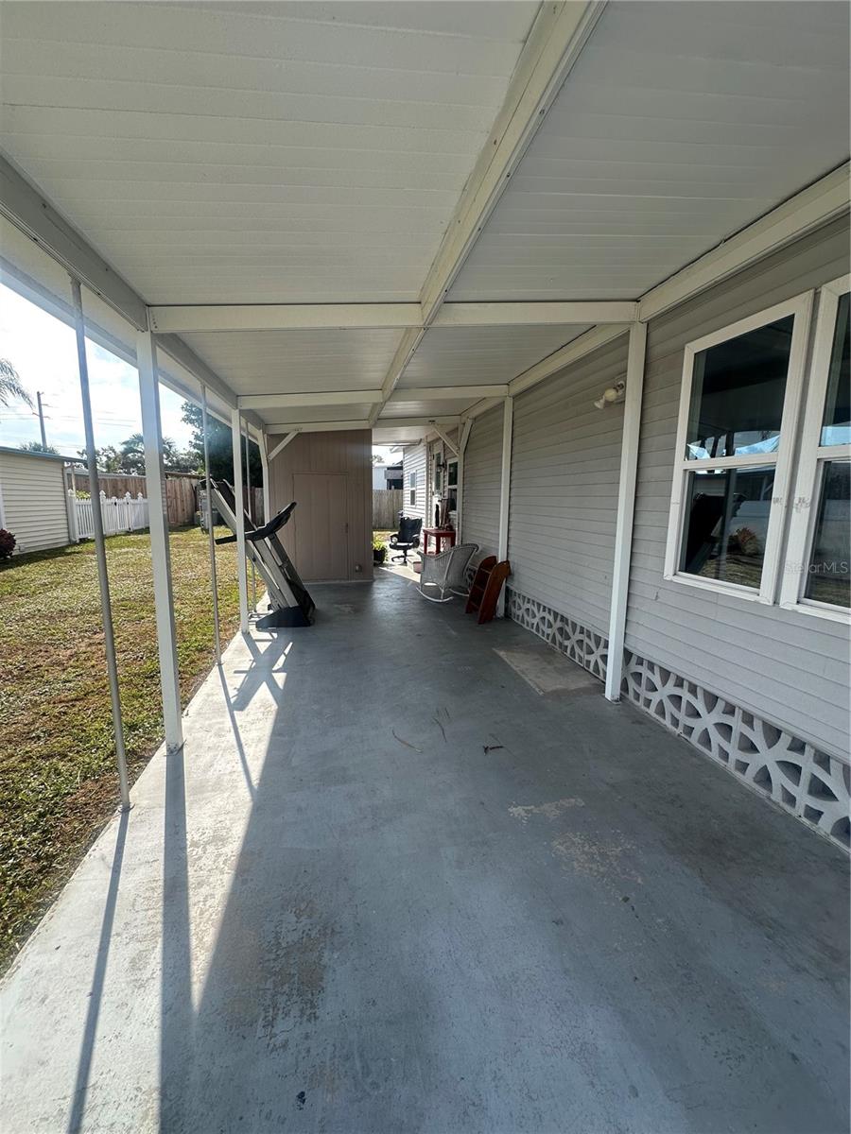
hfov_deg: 85.7
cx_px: 426
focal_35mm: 14
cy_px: 567
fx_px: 459
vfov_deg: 102.1
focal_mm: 2.22
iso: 50
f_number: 2.2
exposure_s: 1/790
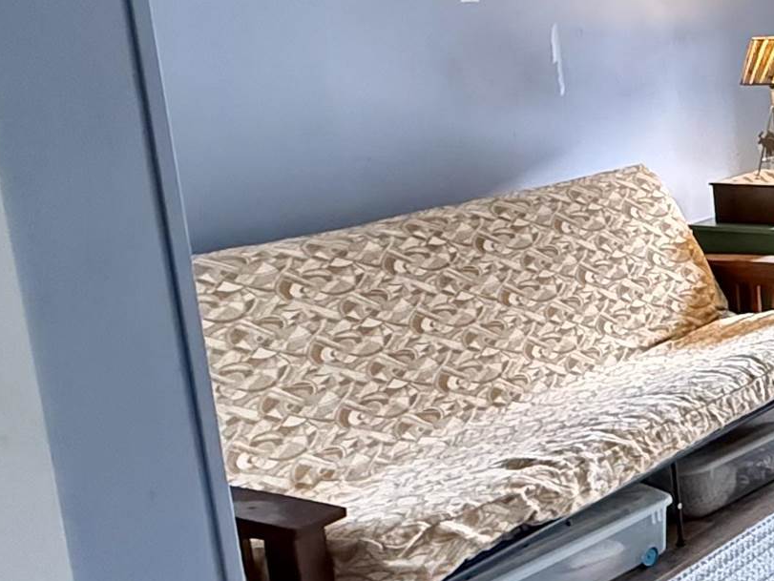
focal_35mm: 53
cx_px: 1257
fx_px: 1186
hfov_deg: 24.5
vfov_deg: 27.4
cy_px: 197
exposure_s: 1/40
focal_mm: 2.22
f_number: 2.2
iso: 1000
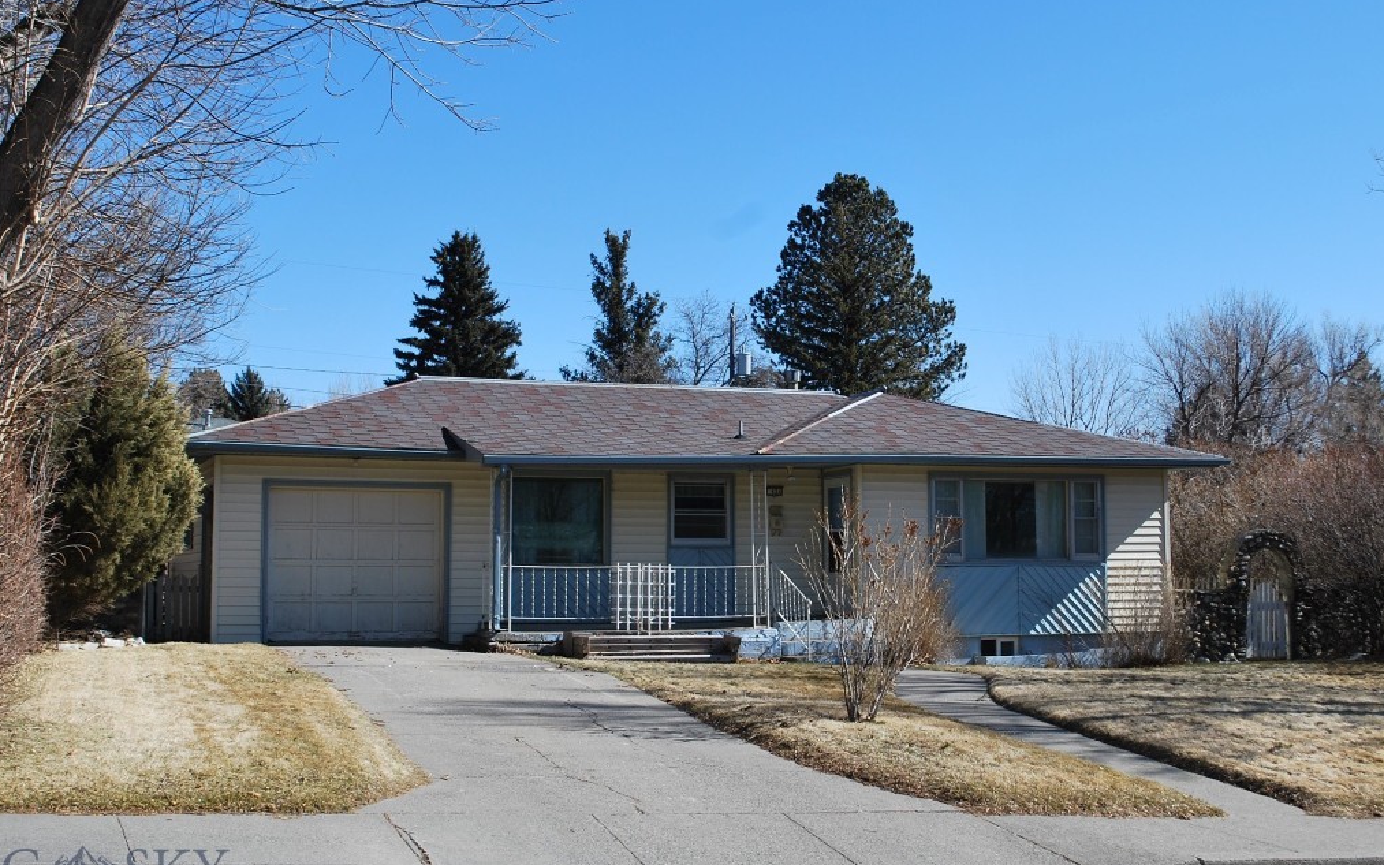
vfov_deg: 28.6
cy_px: 410
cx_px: 713
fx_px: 1697
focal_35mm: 45
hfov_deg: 44.4
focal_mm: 26
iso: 100
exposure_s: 1/250
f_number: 8
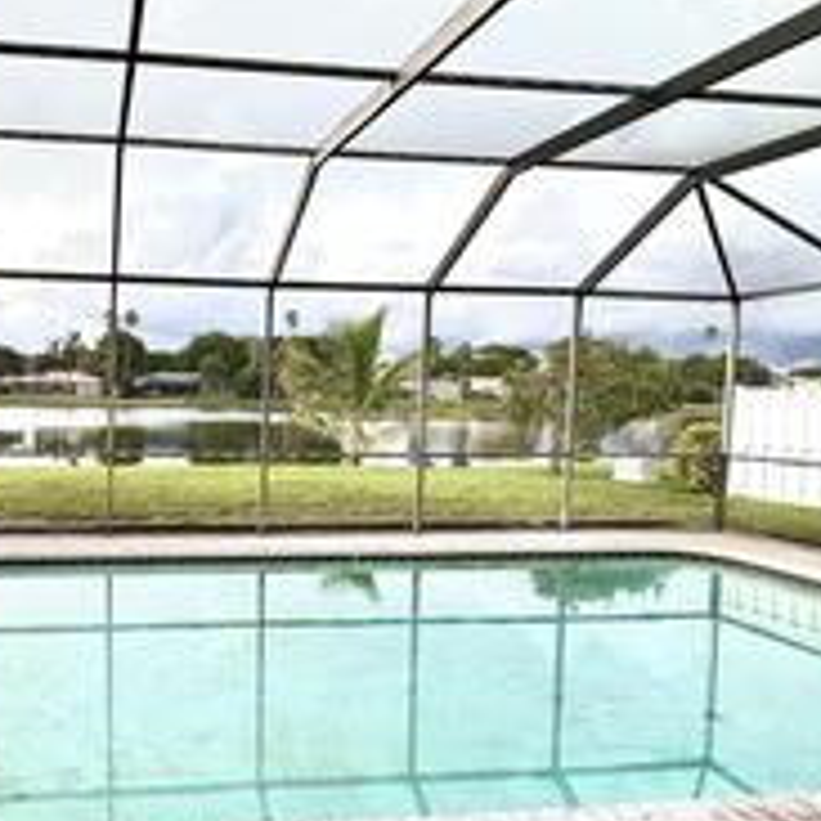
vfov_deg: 59.0
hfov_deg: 55.6
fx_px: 724
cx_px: 184
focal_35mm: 27
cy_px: 435
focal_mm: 2.22
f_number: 2.2
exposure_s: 1/413
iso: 40
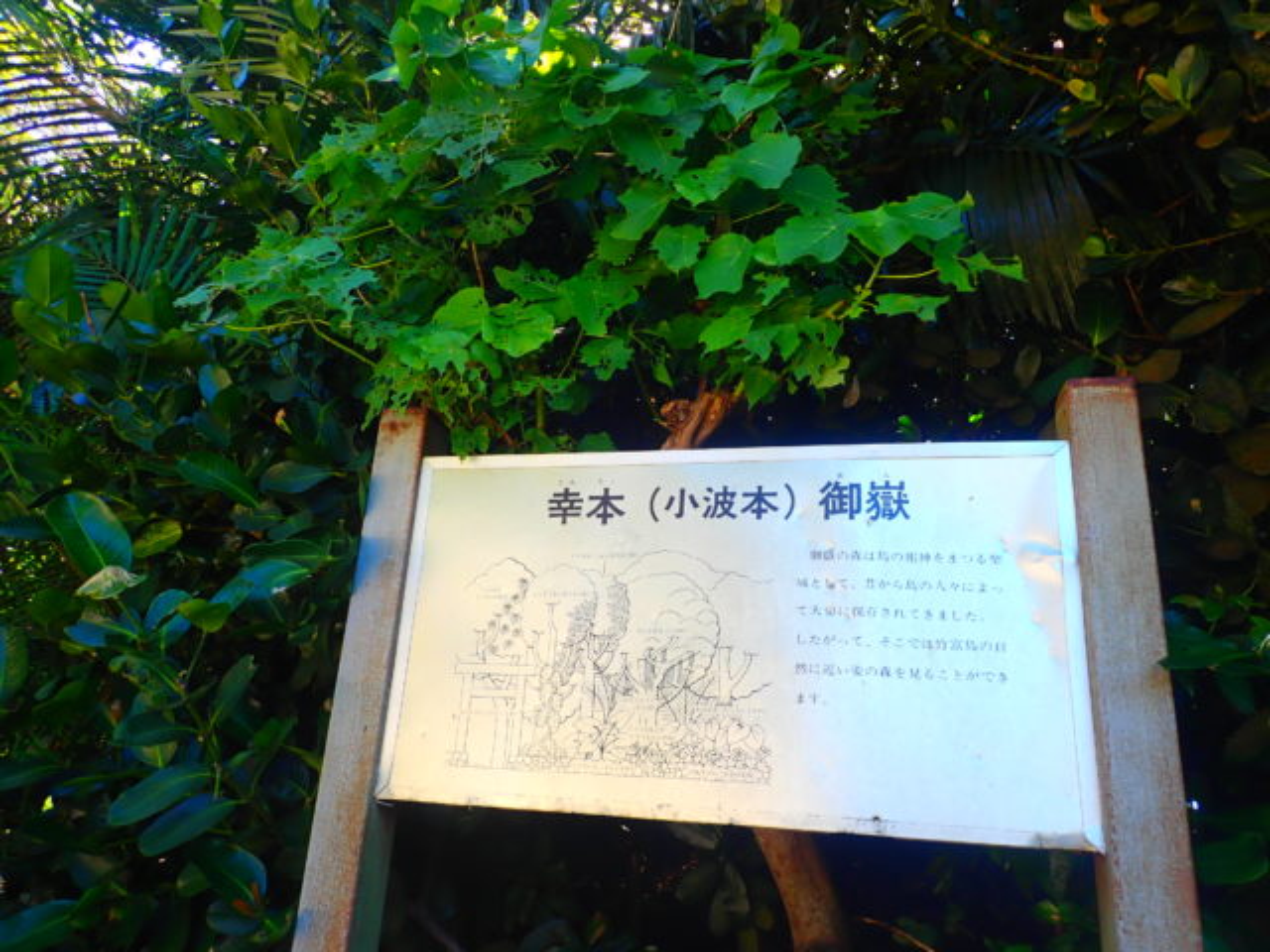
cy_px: 476
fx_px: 917
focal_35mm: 25
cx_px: 635
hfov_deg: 69.4
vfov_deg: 54.9
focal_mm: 4.5
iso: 100
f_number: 2.8
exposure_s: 1/100
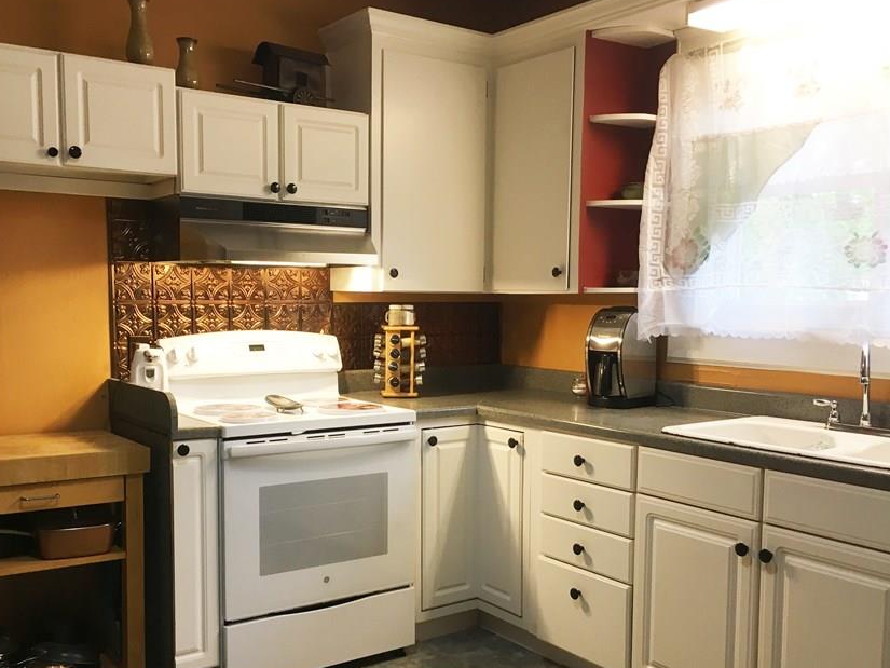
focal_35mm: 36
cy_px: 383
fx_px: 926
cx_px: 423
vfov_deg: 39.6
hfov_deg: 51.3
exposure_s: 1/30
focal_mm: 4.15
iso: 64
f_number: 2.2
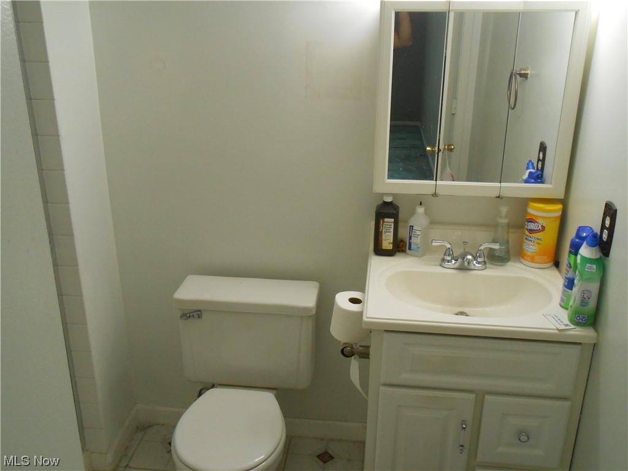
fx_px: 617
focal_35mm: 34
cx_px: 314
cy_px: 236
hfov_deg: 54.0
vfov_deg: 41.8
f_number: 3.9
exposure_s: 1/30
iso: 320
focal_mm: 6
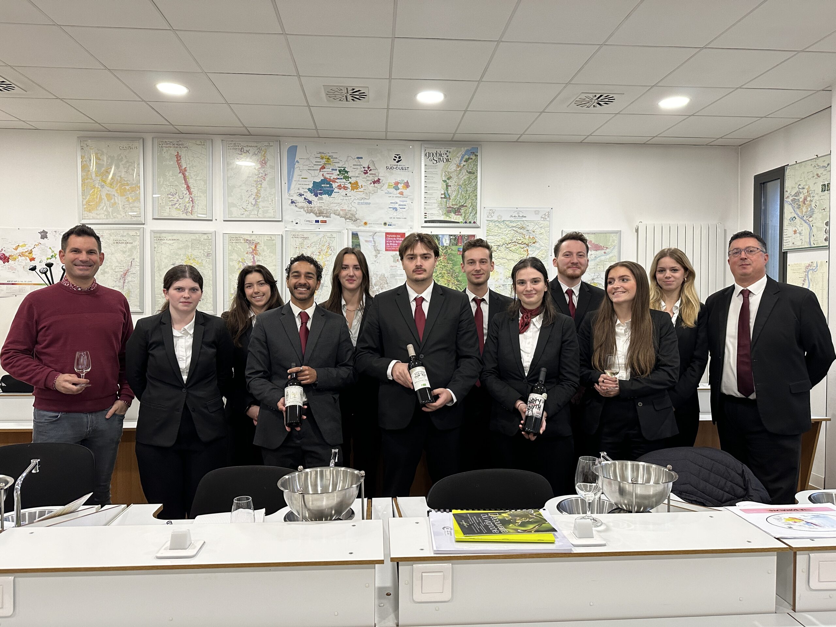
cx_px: 418
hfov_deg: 71.6
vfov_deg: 56.8
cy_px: 314
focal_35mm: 24
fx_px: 580
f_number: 1.78
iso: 250
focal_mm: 6.86
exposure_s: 1/77
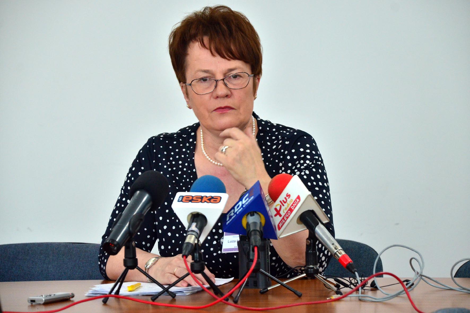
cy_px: 156
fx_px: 1860
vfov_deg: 9.6
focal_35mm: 142
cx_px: 235
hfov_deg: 14.4
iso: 1600
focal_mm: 95
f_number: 5.6
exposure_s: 1/160
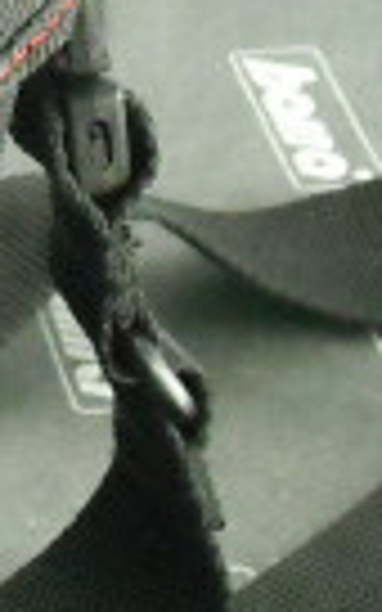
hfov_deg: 5.8
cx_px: -409
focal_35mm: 219
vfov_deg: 9.5
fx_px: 3648
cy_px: 9
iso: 800
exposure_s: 1/67
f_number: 3.1
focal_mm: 7.1
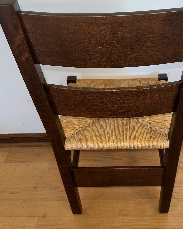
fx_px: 230
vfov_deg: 52.8
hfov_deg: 42.9
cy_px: 109
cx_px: 119
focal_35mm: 34
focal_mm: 6.86
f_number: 1.78
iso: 50
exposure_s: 1/46
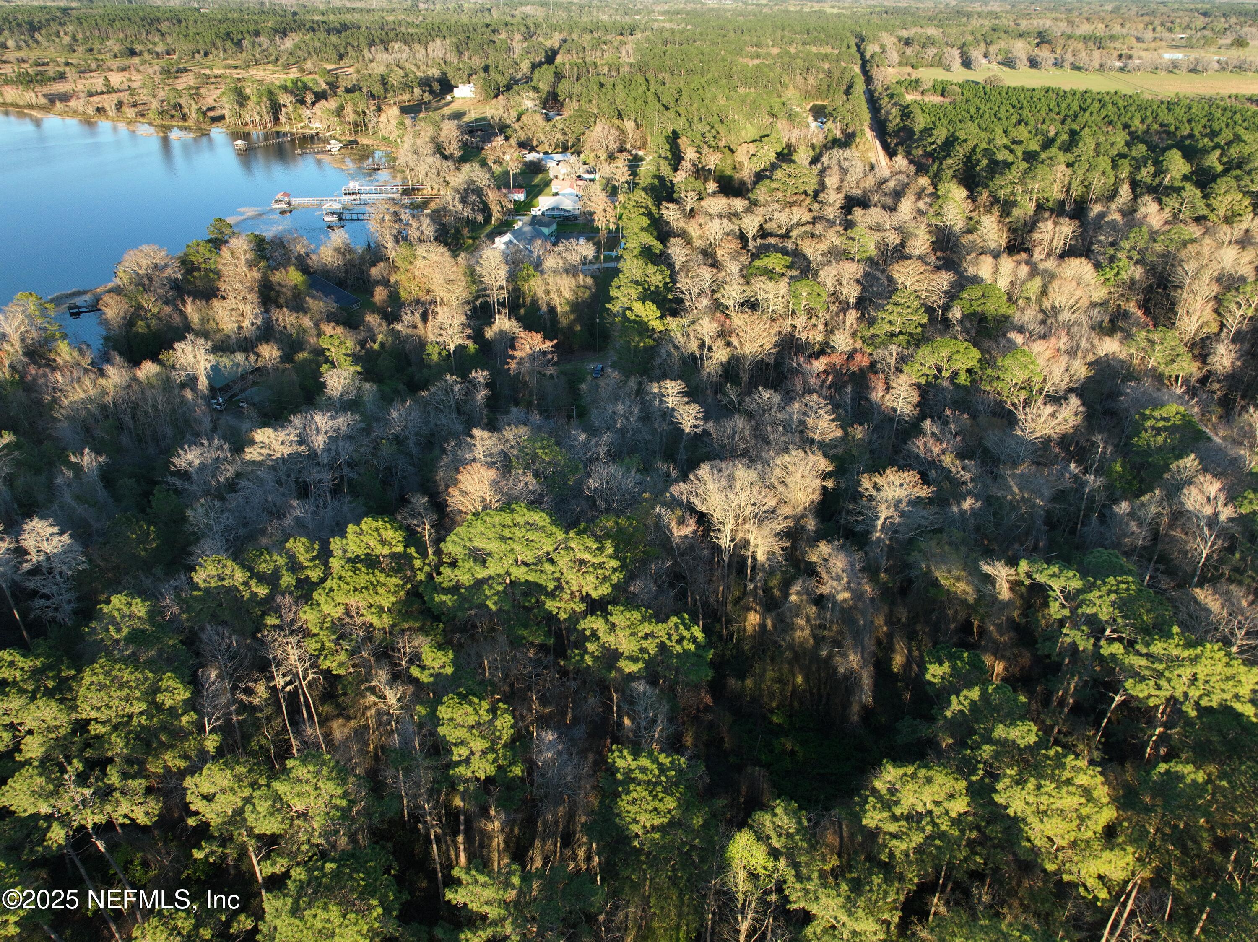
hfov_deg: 71.6
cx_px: 629
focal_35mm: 24
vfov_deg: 56.8
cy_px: 471
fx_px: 872
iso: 132
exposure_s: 1/500
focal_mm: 12.29
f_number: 2.8
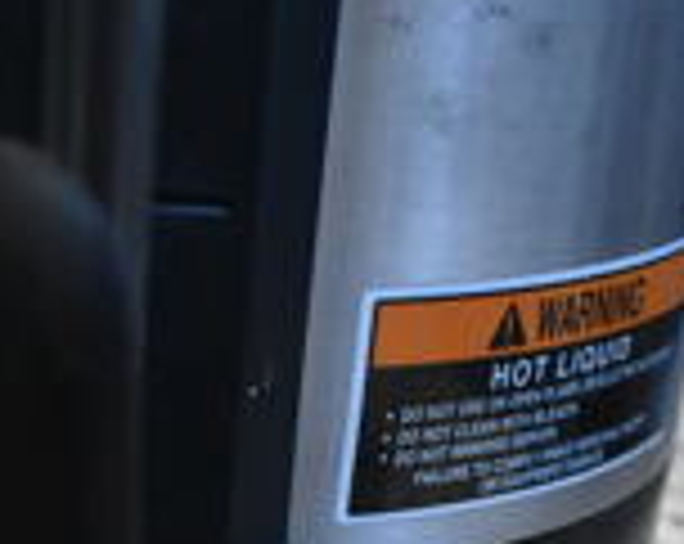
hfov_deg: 18.5
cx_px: 68
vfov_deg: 14.2
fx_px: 2061
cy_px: 796
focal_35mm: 102
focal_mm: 18
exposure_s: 1/30
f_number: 3.5
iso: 4500
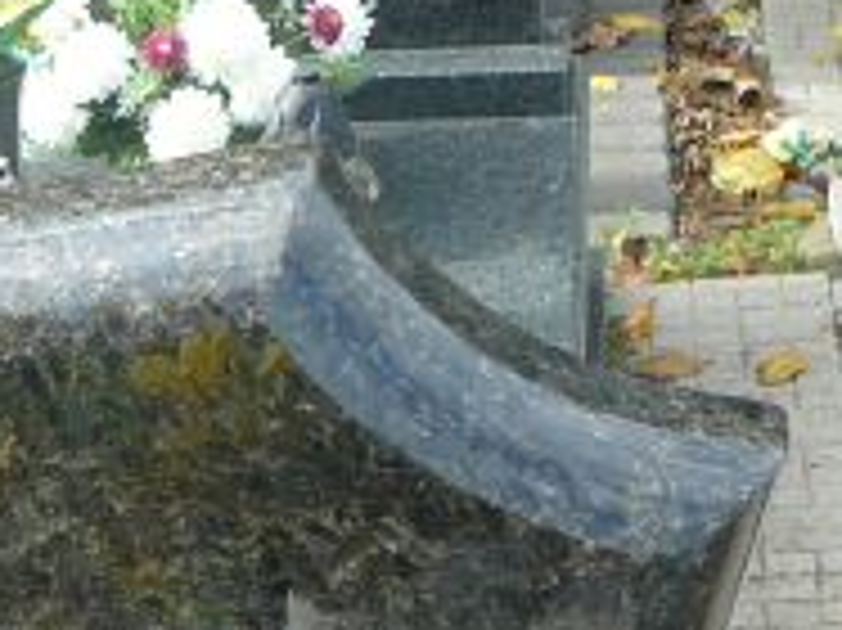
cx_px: -486
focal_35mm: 120
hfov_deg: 15.0
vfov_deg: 11.7
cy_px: 1022
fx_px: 2917
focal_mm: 5.2
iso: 80
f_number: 2.8
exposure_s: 1/250
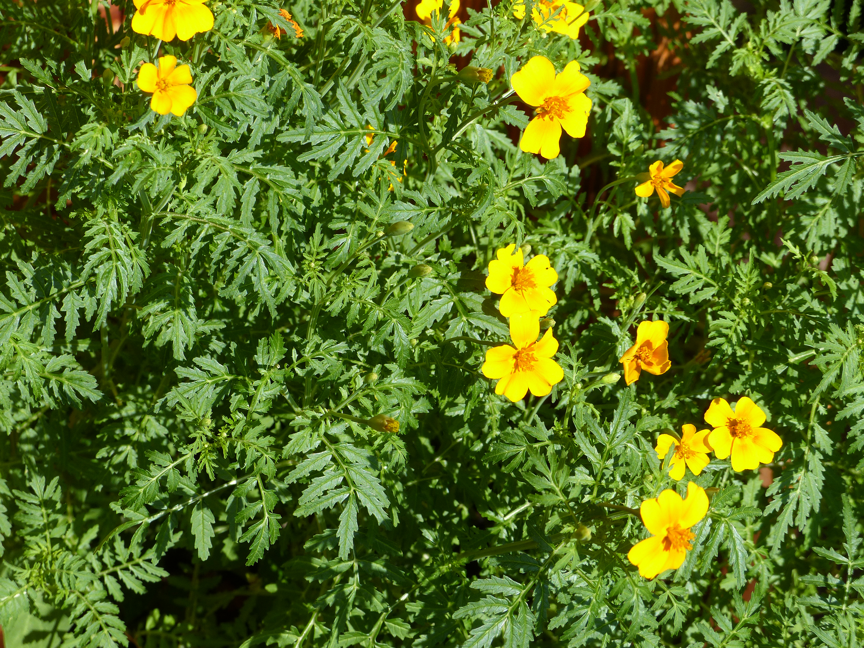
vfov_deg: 12.2
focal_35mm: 121
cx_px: 432
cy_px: 324
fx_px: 3020
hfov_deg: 16.3
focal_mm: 21.8
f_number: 4
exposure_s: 1/500
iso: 100
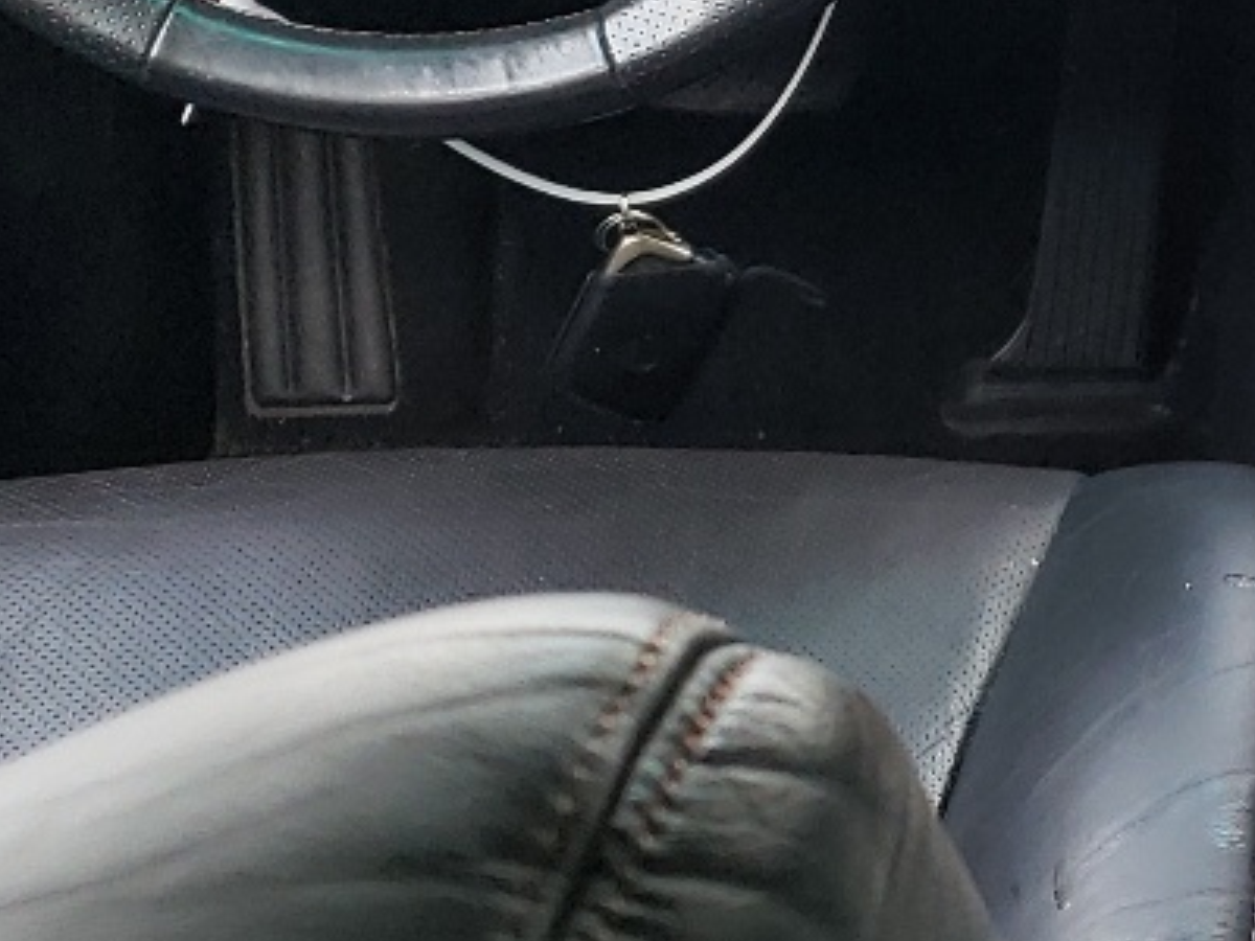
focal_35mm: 104
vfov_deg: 14.2
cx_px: 1679
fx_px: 3771
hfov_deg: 17.6
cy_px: 486
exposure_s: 1/100
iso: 81
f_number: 1.5
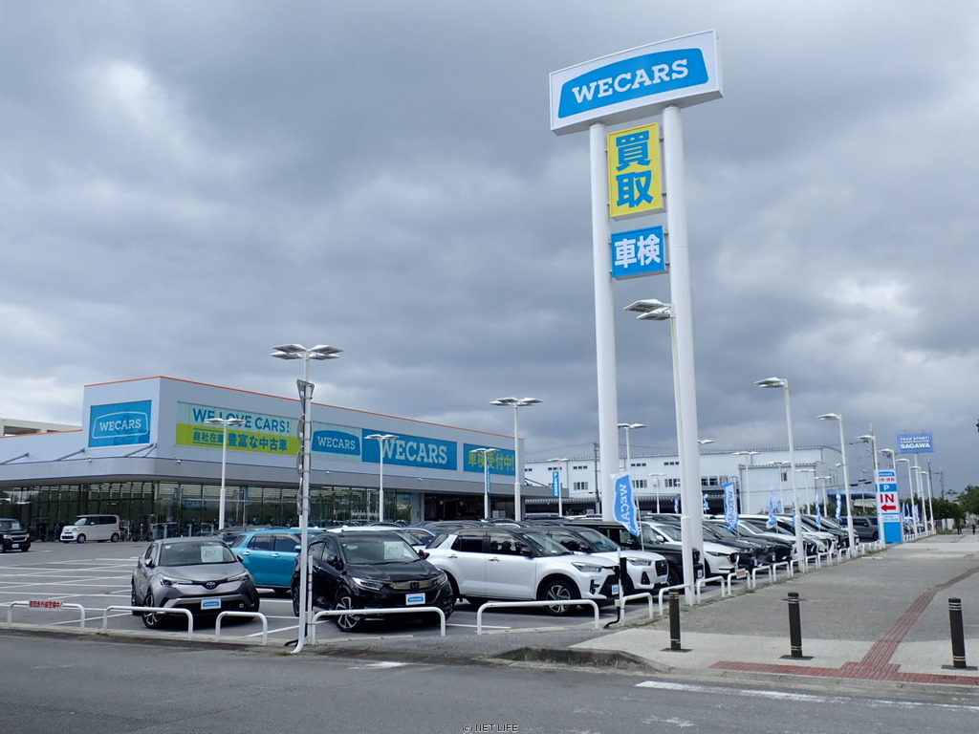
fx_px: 905
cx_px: 490
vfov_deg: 44.2
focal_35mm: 32
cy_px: 367
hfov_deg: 56.8
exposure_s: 1/1000
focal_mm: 5.87
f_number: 3.2
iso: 100
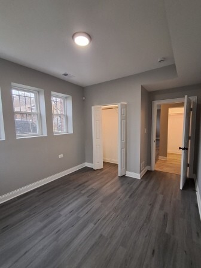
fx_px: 124
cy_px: 134
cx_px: 100
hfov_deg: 78.1
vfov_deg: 94.5
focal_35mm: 16
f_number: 2.2
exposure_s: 1/40
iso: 200
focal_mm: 1.64
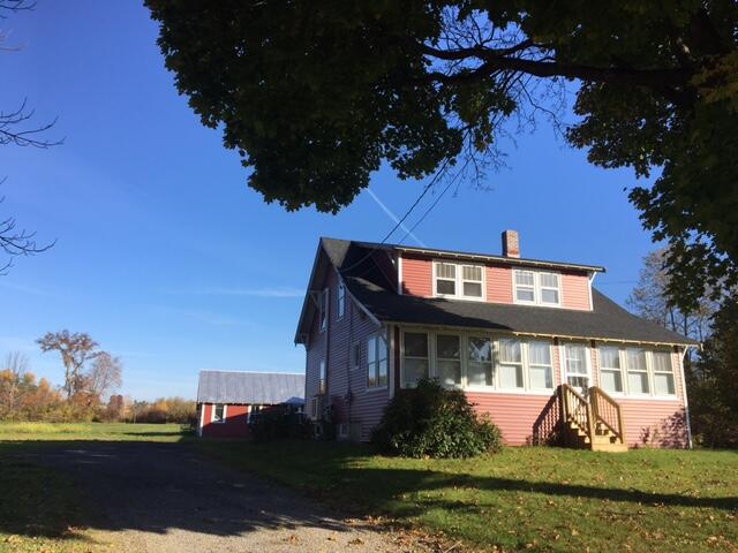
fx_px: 618
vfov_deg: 48.2
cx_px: 369
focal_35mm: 29
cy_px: 276
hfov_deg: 61.7
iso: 25
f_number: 2.2
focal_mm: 4.15
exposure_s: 1/1261
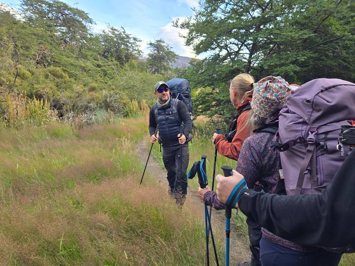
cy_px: 133
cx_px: 178
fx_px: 236
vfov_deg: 58.9
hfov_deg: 73.9
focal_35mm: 23
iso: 25
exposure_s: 1/180
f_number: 1.8
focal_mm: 5.4
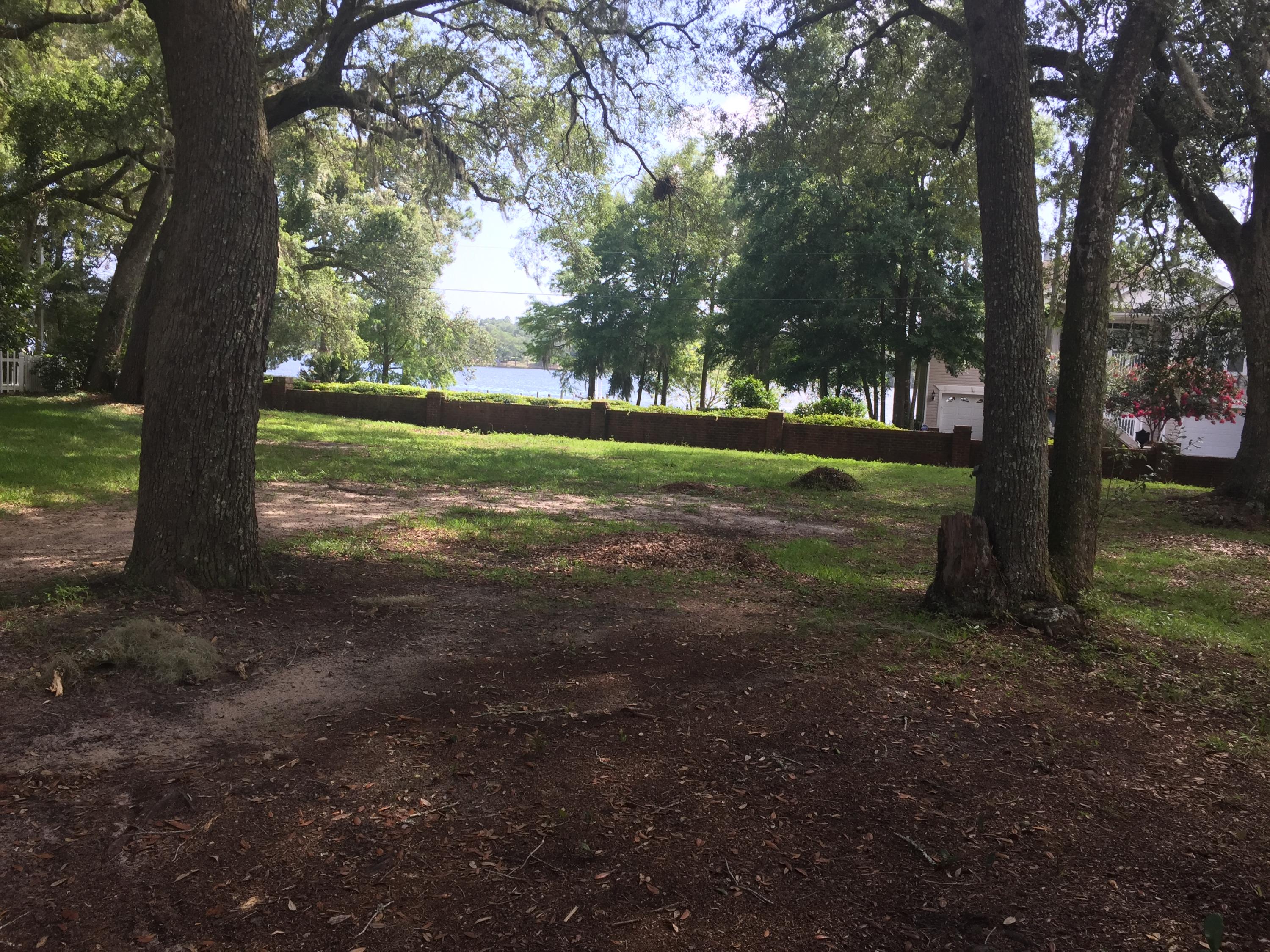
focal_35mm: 29
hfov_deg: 61.7
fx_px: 1064
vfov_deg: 48.2
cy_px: 476
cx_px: 635
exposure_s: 1/335
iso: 32
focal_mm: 4.15
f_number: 2.2
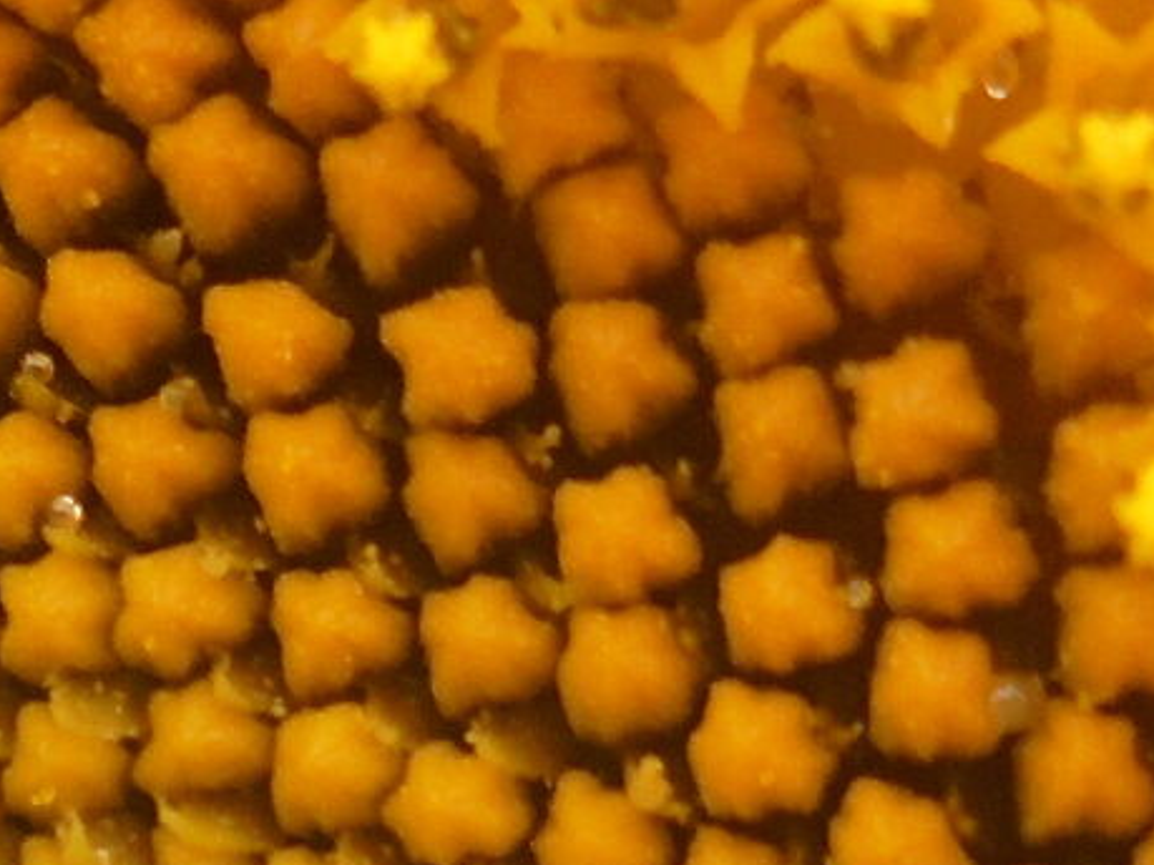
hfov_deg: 14.3
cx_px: 73
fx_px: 4533
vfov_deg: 10.5
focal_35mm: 136
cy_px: 1295
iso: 100
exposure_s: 1/50
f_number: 3.5
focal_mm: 4.6
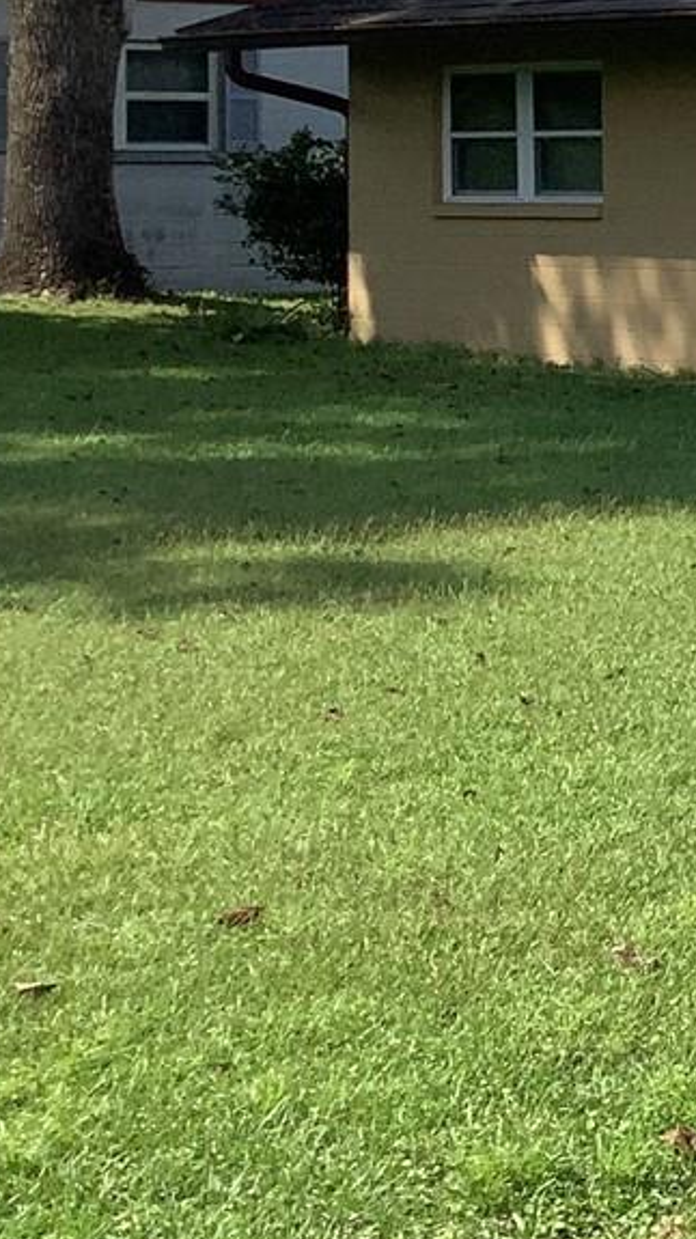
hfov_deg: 11.1
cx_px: 1592
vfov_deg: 22.3
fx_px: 3087
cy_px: 220
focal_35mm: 94
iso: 25
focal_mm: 3.3
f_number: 2.4
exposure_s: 1/1456
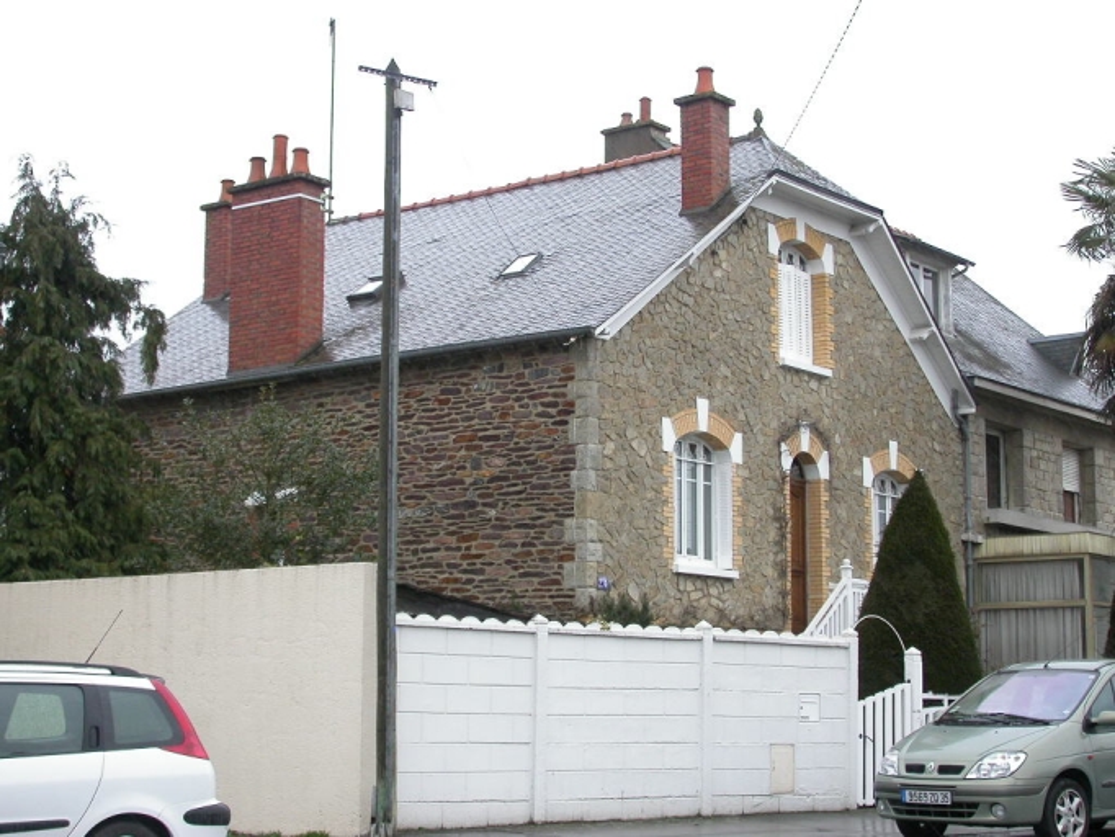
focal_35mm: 63
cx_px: 558
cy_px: 418
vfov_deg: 23.3
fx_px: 2030
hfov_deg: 30.7
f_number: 3.1
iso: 100
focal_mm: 13.1
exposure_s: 1/88.2
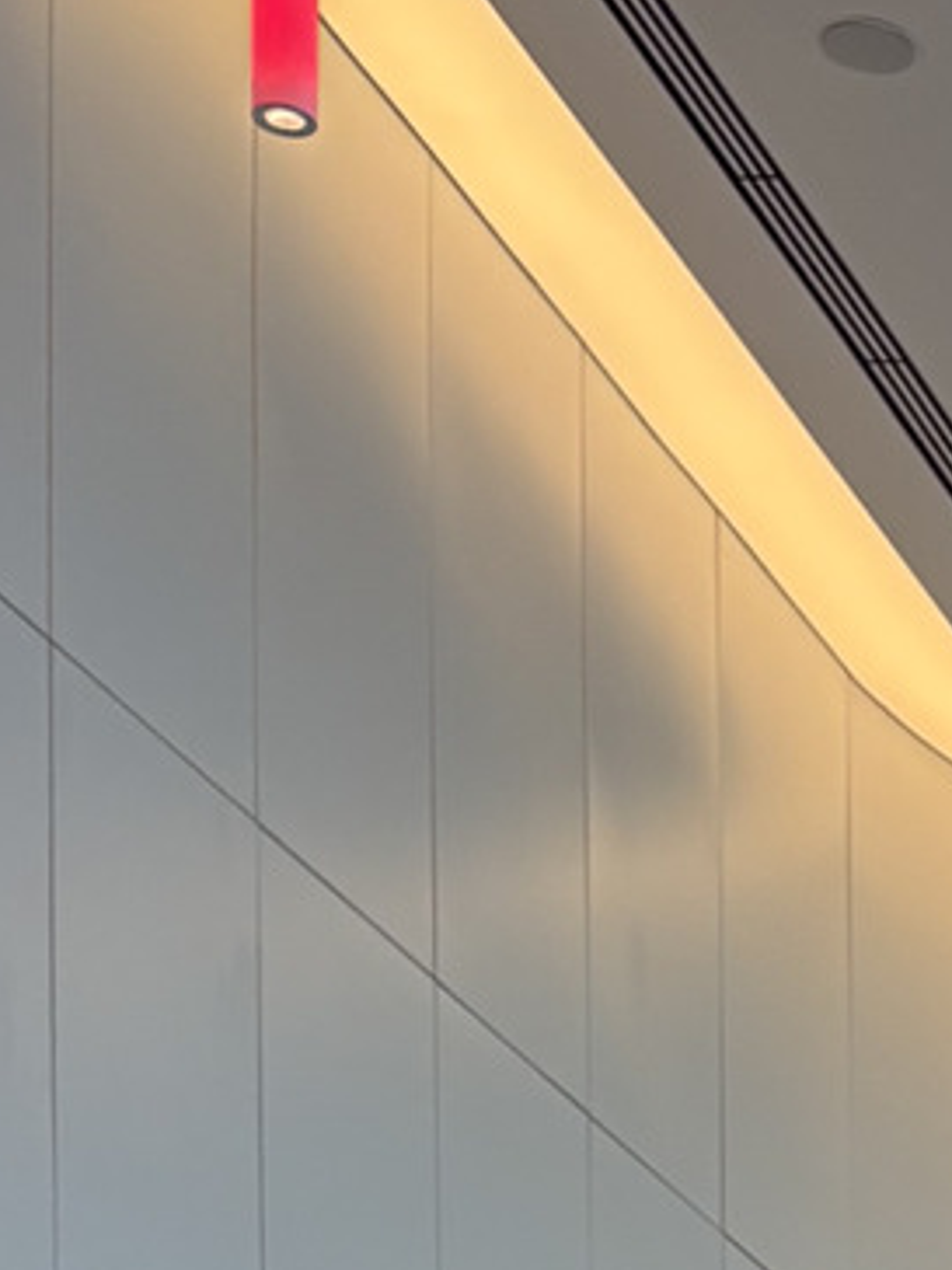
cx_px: 2221
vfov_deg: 11.8
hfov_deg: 9.7
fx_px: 5024
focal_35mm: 137
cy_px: 2997
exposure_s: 1/62
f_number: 1.6
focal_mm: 5.96
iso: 32
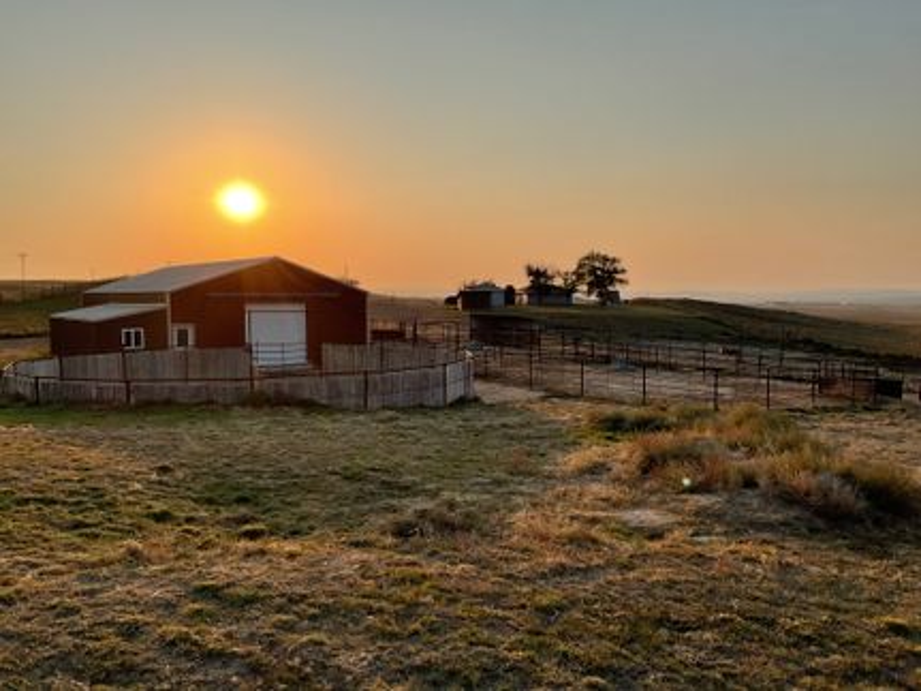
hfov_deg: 61.7
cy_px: 346
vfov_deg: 48.2
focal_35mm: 29
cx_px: 460
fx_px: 771
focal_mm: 3
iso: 16
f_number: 1.8
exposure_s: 1/2227
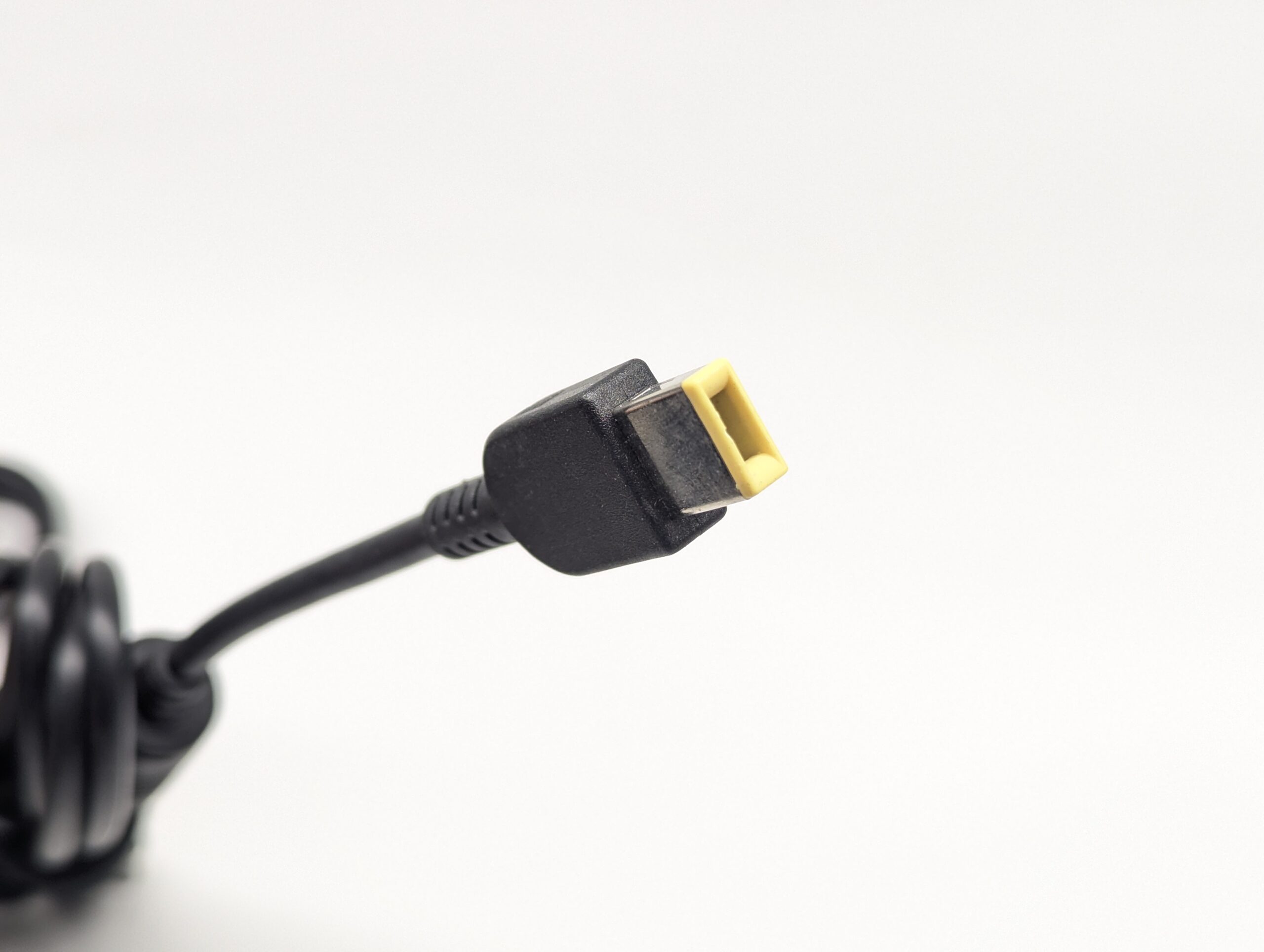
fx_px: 1755
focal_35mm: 48
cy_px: 476
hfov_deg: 39.6
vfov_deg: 30.3
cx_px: 632
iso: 92
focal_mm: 6.81
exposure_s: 1/90
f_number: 1.85
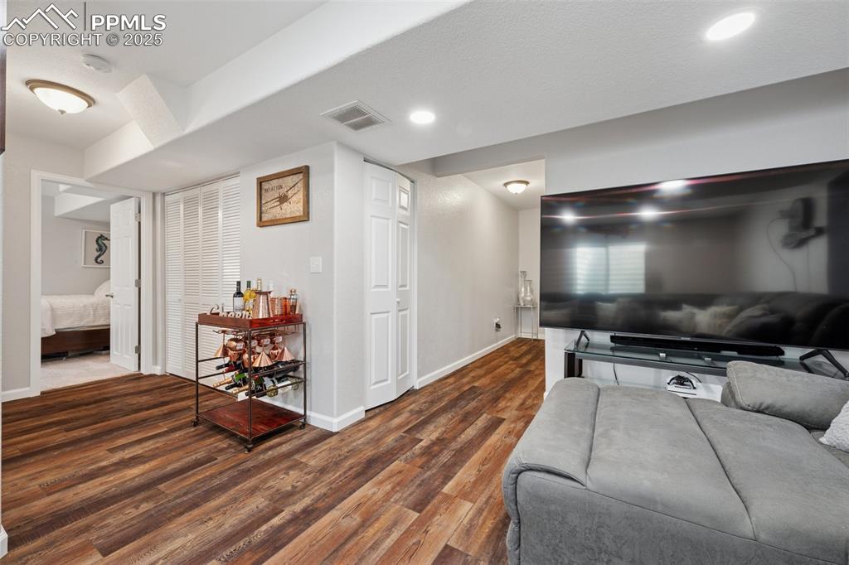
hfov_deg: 104.3
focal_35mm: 14
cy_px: 282
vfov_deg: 81.2
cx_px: 424
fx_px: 330
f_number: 11
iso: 100
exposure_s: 1.3
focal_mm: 14
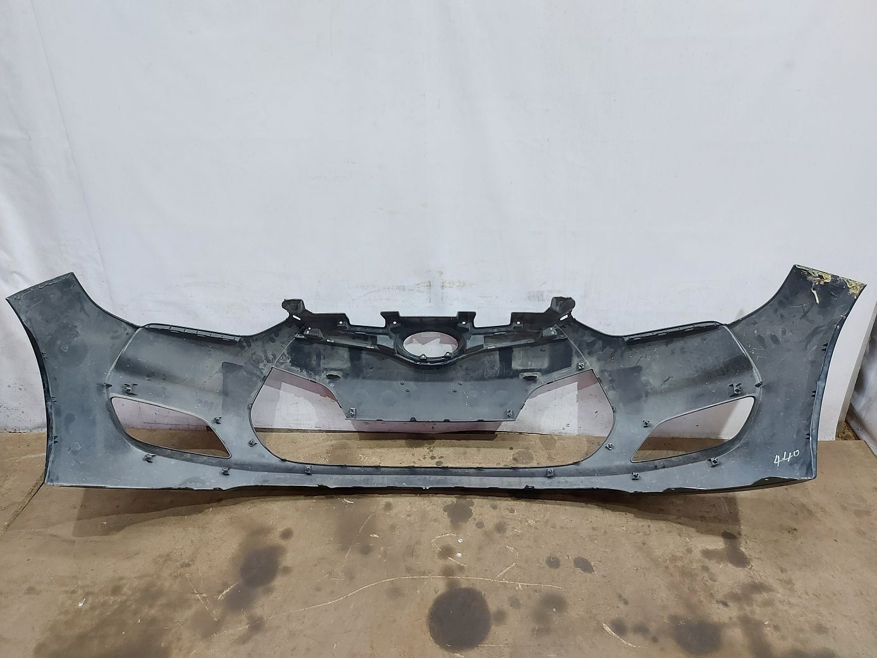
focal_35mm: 24
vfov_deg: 56.8
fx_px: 608
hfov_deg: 71.6
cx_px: 438
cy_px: 329
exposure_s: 1/50
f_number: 1.8
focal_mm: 5.23
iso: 200
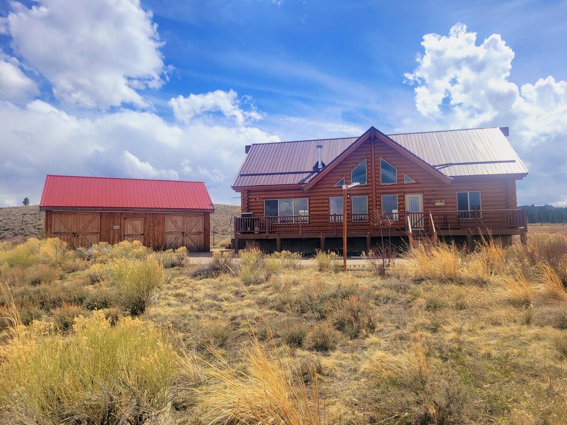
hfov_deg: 67.3
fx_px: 426
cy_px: 212
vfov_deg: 53.1
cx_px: 284
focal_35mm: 26
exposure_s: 1/4010
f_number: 1.8
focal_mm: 5.4
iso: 40
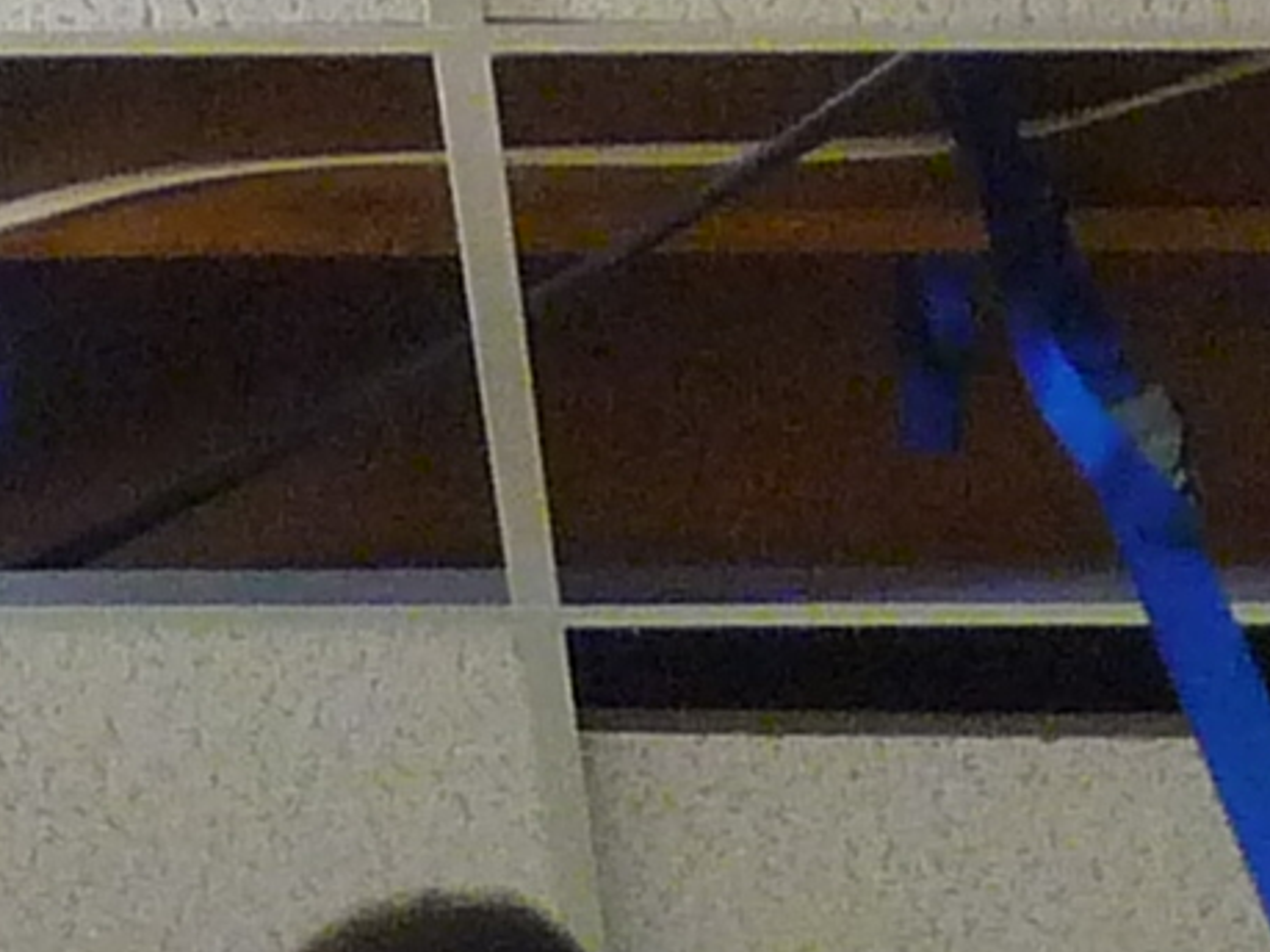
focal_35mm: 199
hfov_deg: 9.9
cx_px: 988
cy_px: 2856
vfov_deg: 6.7
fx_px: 7299
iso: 400
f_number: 3.3
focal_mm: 4.7
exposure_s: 1/13
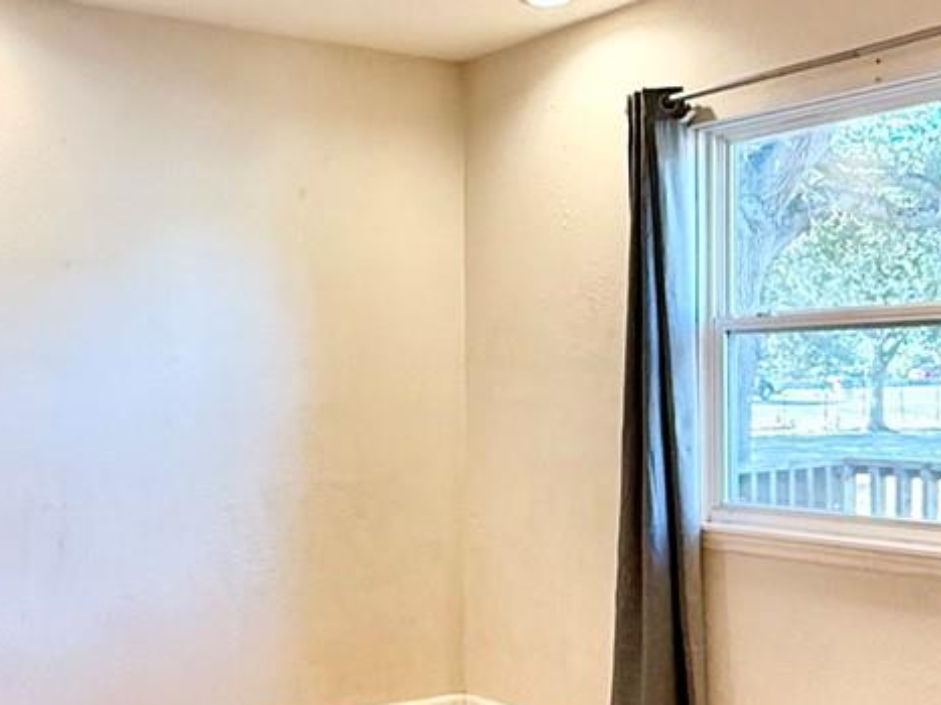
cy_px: 387
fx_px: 1304
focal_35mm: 48
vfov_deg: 30.2
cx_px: 324
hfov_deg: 39.3
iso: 160
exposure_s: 1/120
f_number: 2.2
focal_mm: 2.22
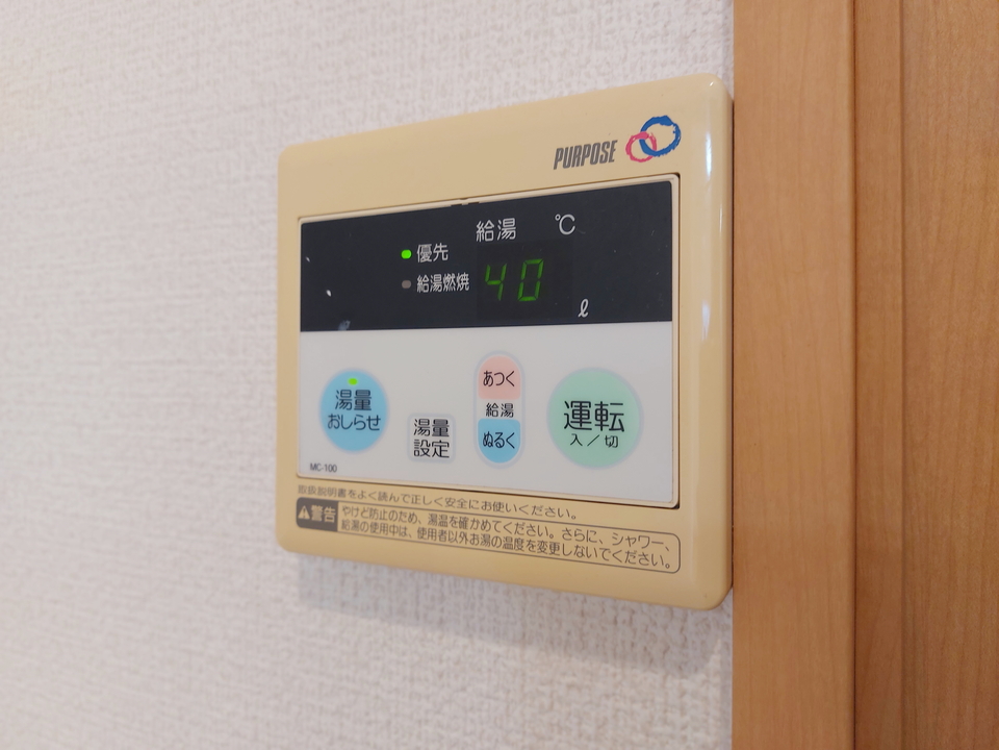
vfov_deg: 56.8
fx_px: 693
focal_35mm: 24
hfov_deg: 71.6
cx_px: 500
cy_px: 375
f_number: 1.8
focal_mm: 5.23
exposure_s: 1/24
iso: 64
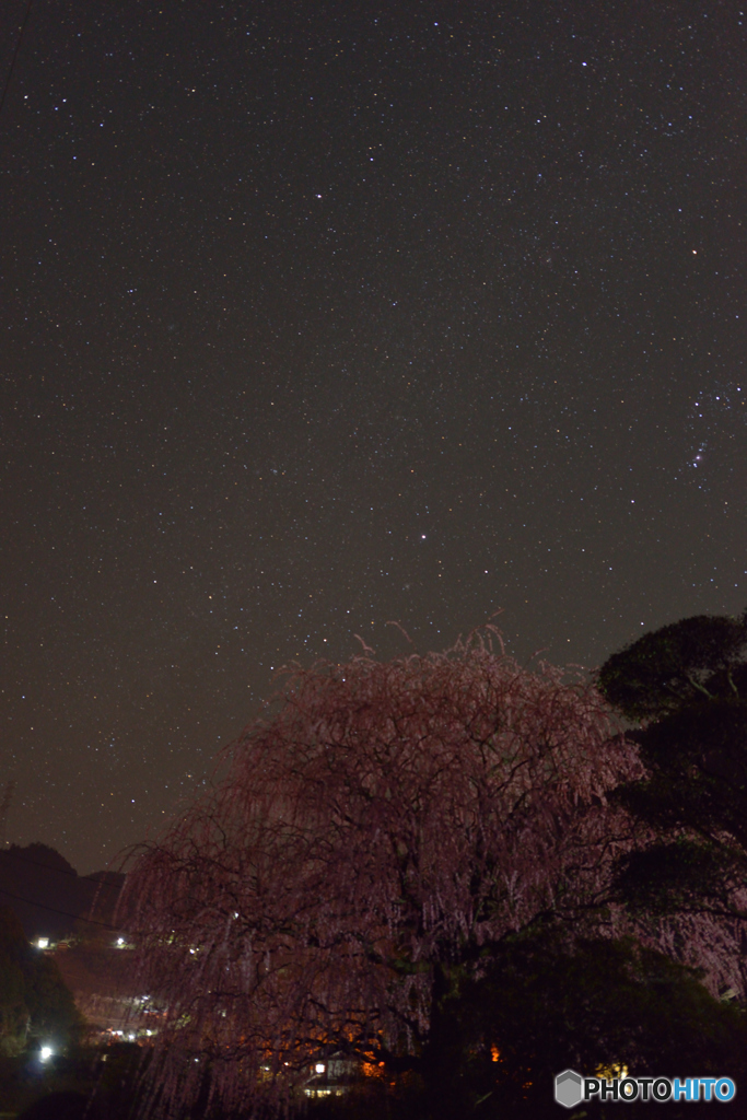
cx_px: 374
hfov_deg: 53.1
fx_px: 747
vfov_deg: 73.7
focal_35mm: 24
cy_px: 560
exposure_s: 15
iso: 1600
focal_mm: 24
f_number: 2.8
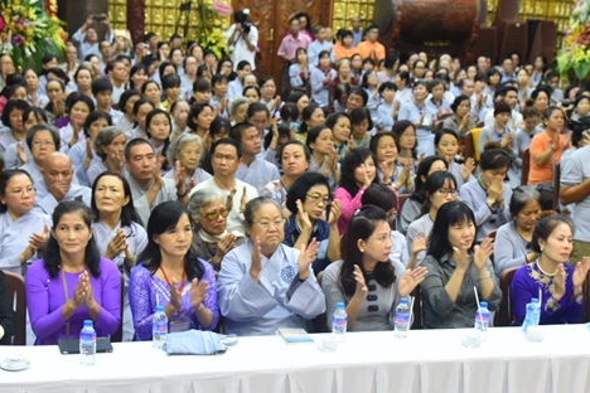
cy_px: 360
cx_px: 350
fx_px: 1147
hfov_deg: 28.8
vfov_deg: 19.1
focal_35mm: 70
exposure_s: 1/80
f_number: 4.5
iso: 2500
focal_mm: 32
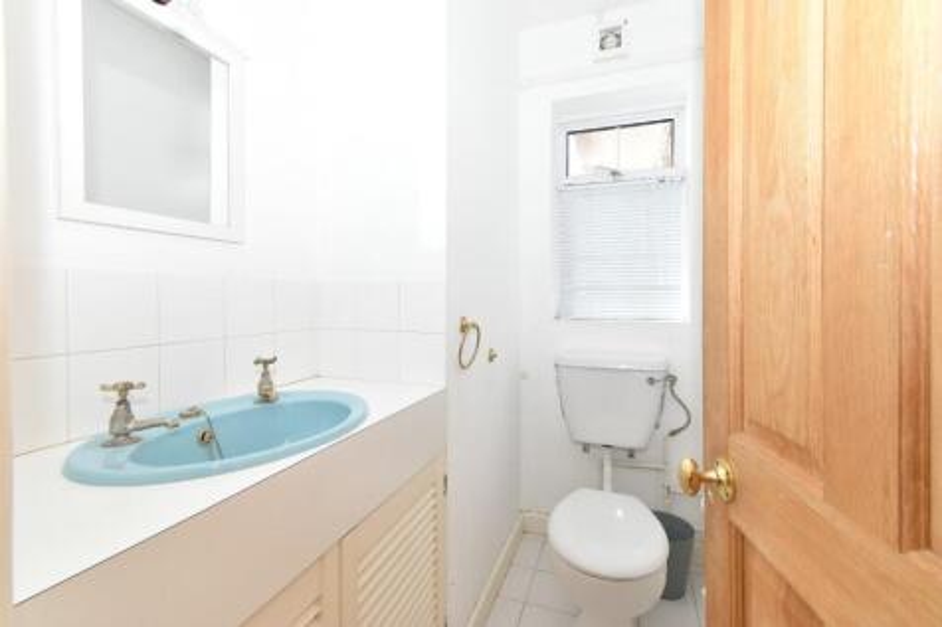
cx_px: 471
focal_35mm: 15
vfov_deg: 77.3
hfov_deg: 100.4
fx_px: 392
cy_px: 314
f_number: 9
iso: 200
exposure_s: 1/2
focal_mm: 10
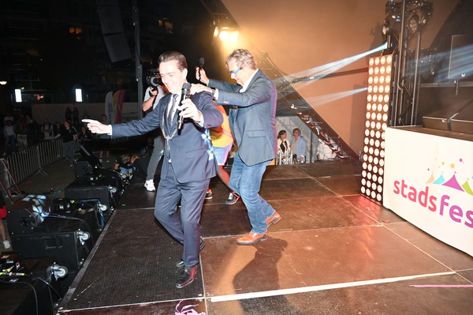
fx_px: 341
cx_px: 236
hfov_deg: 69.4
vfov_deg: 49.5
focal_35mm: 26
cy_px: 158
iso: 720
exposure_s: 1/60
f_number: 4.2
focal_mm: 26
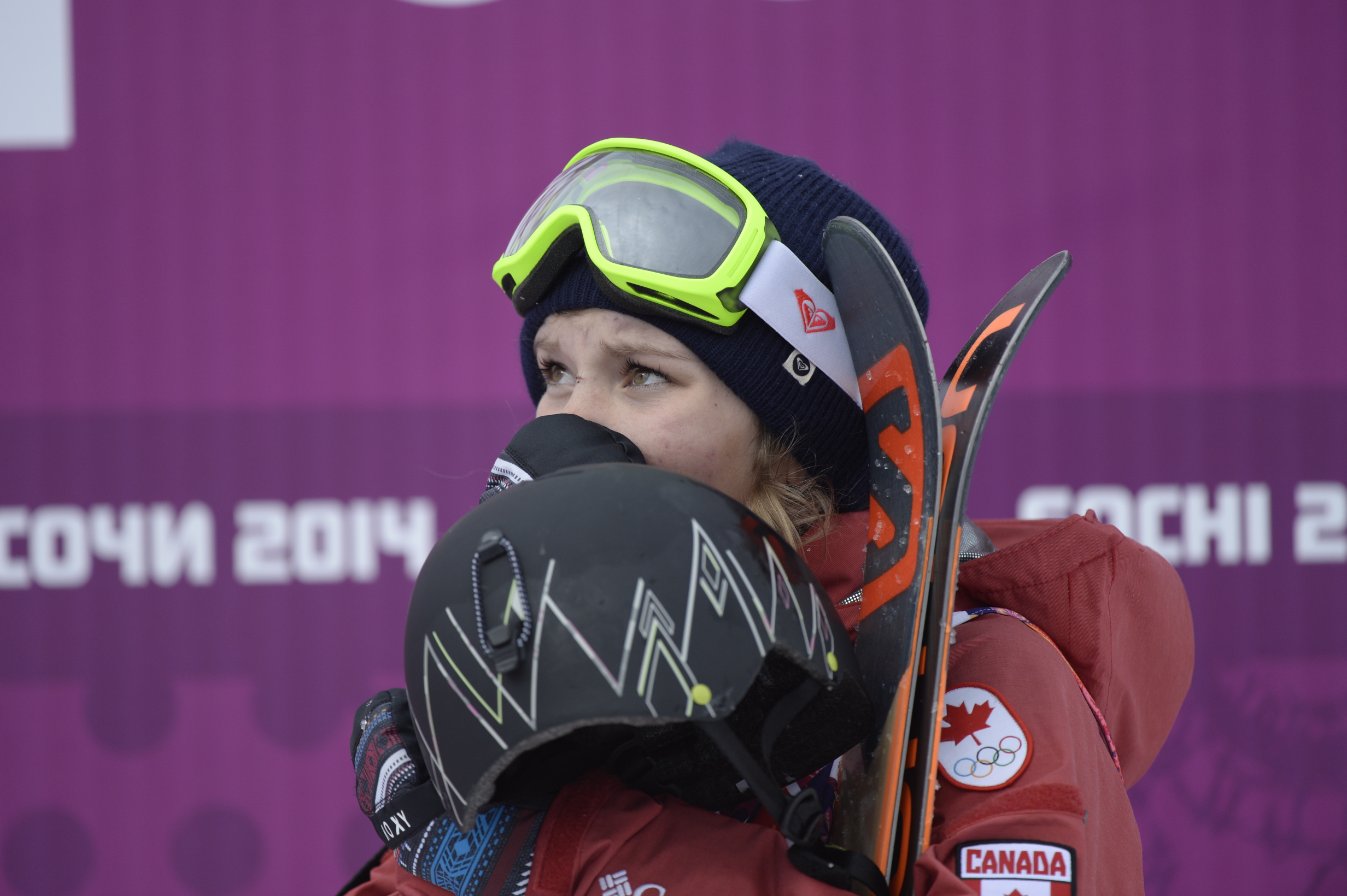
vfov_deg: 3.4
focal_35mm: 400
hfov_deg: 5.2
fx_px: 14958
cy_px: 448
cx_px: 674
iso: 500
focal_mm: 400
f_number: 4
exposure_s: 1/2500
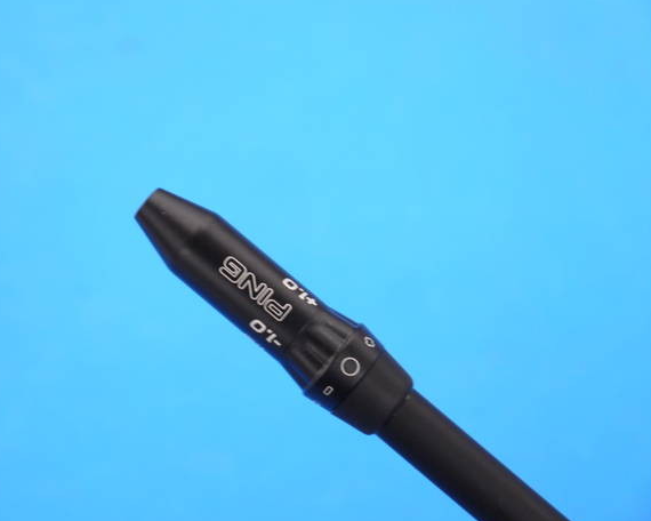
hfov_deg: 20.8
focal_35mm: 92
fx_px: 1773
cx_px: 294
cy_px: 270
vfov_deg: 16.7
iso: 640
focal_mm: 42
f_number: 5.6
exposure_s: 1/80
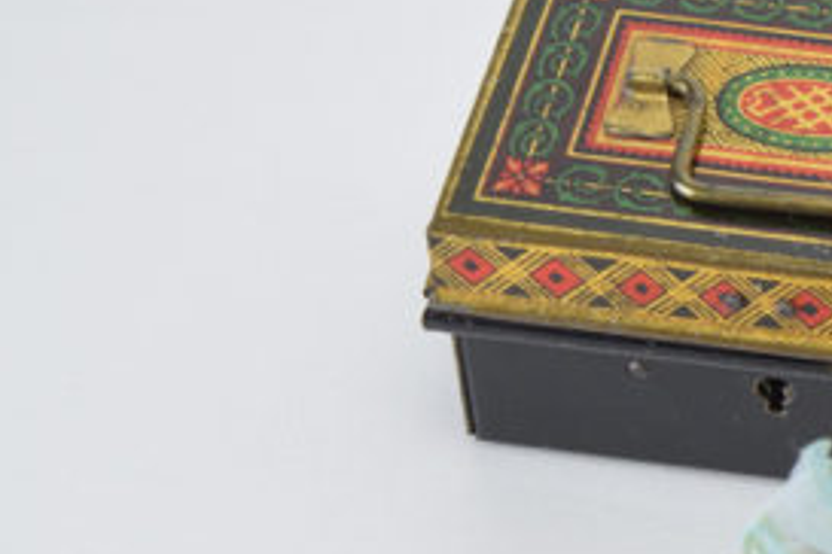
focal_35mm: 193
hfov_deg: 10.6
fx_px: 4464
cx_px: 841
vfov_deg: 7.1
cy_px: 218
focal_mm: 55
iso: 800
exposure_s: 1/125
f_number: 5.6
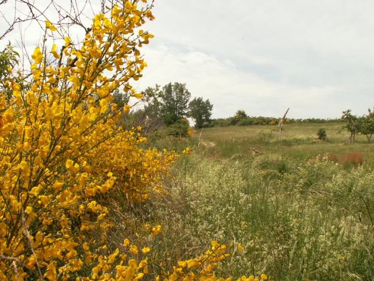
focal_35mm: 35
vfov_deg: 40.7
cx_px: 187
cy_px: 140
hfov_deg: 52.6
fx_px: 378
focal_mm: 5.86
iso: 50
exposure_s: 1/200
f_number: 6.3
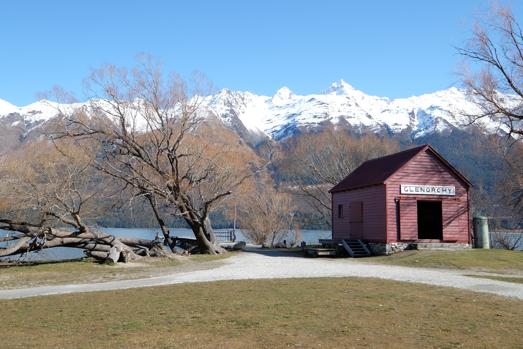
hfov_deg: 53.1
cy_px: 174
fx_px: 523
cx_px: 262
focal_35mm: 36
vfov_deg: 36.9
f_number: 6.4
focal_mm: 24
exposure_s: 1/400
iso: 200
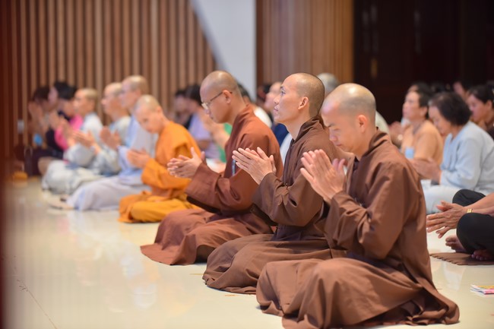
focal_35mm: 116
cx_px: 247
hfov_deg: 17.6
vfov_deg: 11.8
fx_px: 1591
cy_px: 164
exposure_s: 1/125
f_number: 2.8
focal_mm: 116
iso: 800
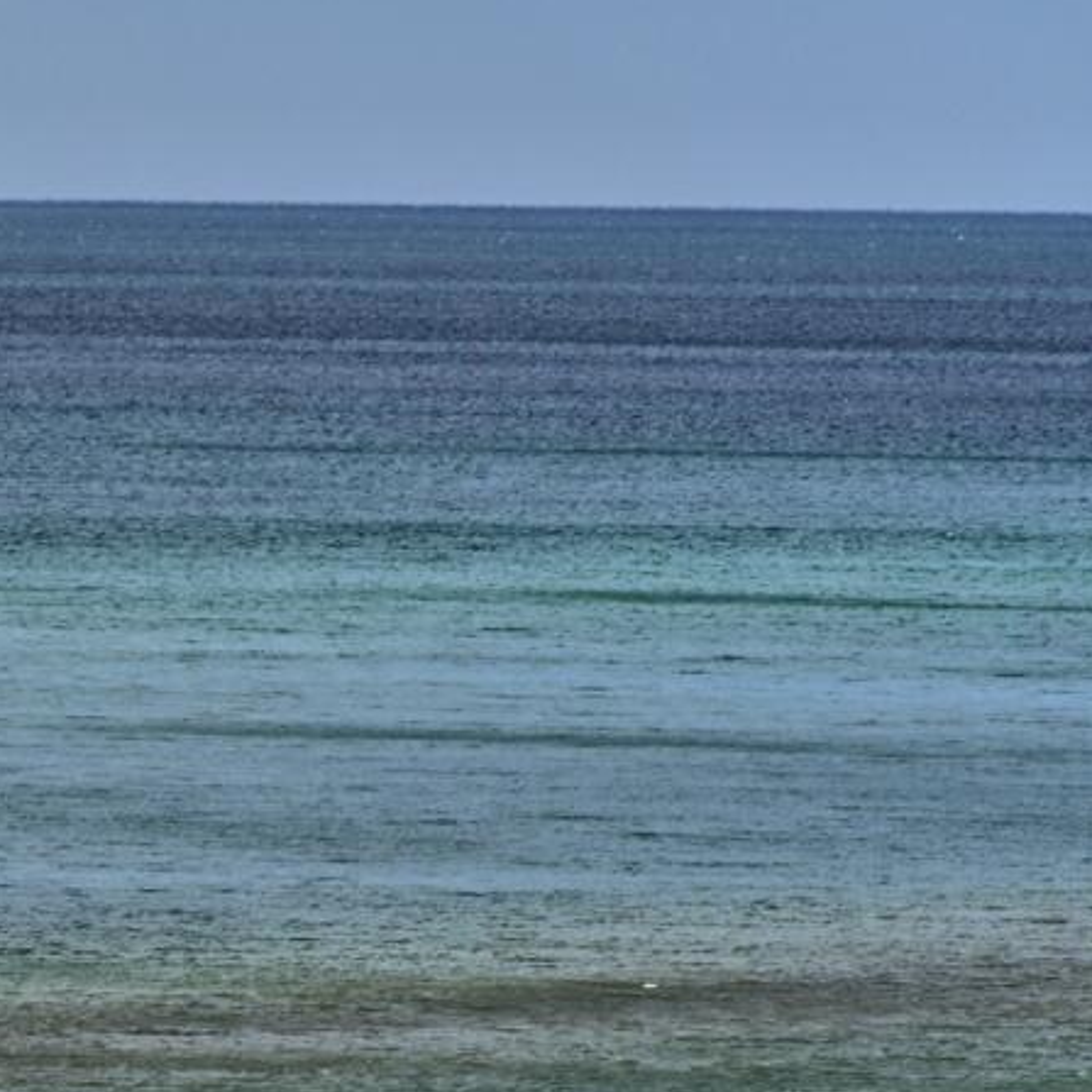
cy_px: 1454
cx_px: -2055
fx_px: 17310
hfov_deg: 3.5
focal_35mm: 485
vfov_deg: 3.6
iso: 100
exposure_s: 1/350
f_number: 9.5
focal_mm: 85
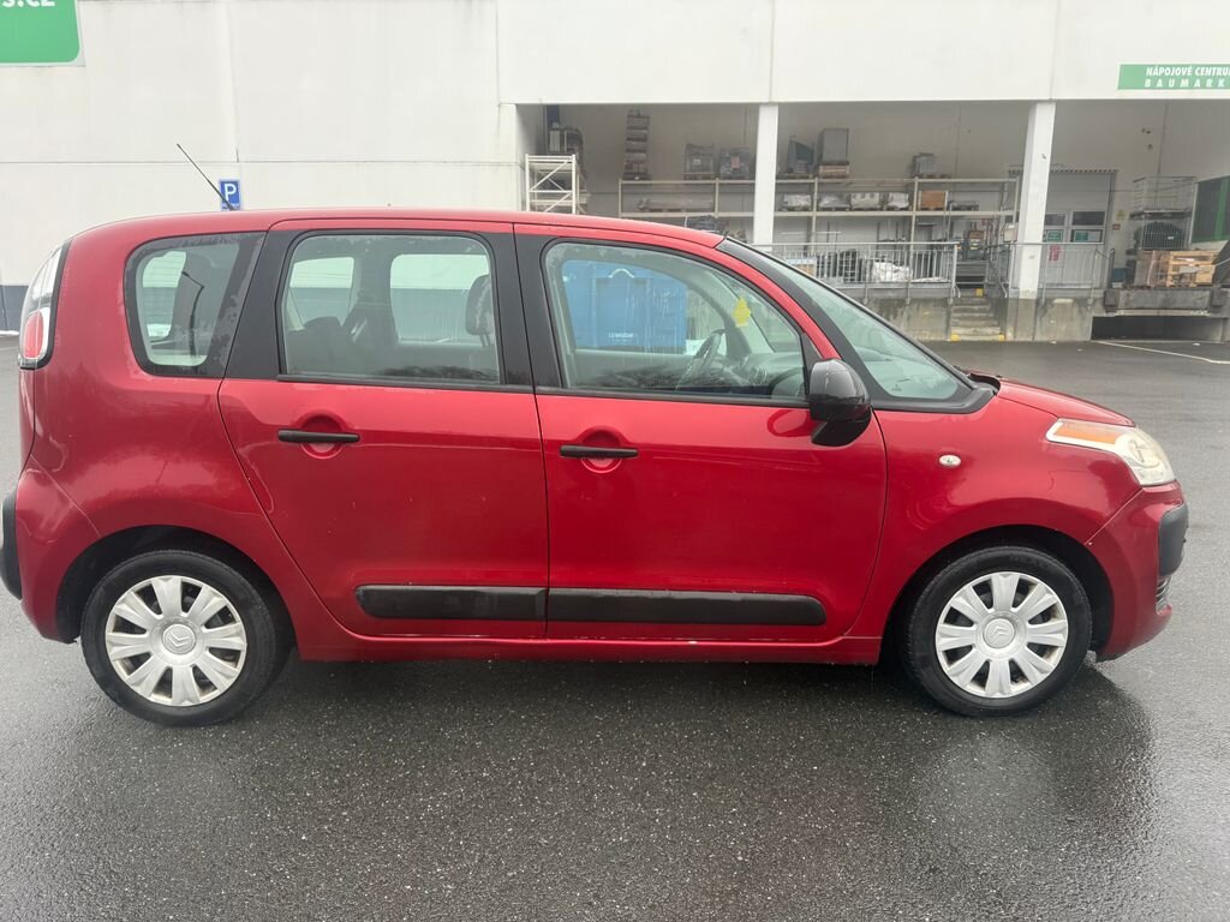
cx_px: 615
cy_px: 461
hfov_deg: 71.6
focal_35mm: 24
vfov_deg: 56.8
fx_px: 853
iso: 64
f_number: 1.78
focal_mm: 6.76
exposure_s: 1/223
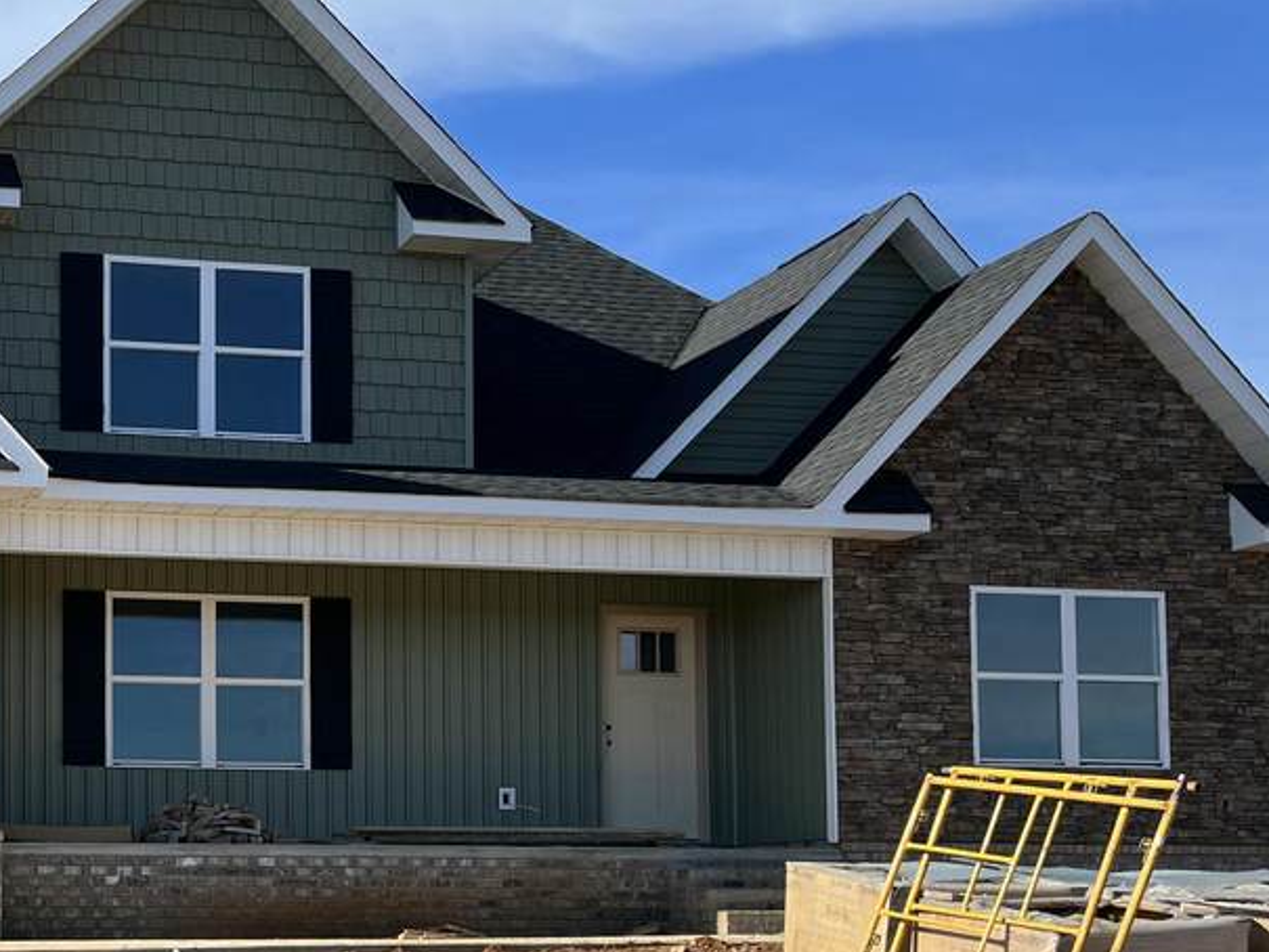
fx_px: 2017
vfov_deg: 25.9
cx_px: 46
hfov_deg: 32.5
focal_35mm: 55
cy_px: 803
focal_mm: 5.1
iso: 50
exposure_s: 1/2513
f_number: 1.6
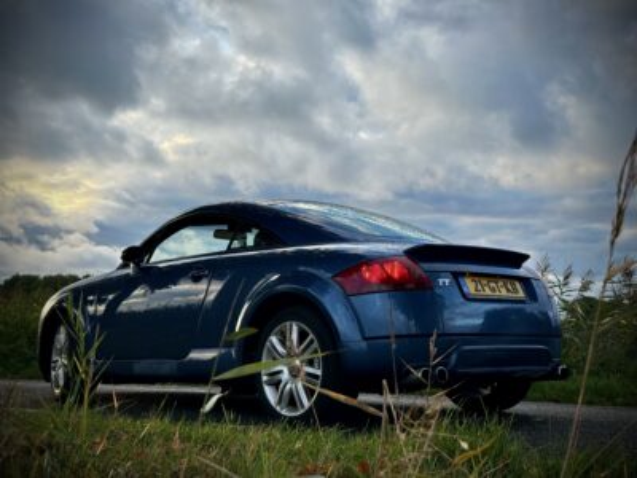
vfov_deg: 30.3
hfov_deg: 39.7
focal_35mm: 48
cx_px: 318
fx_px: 883
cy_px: 239
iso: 64
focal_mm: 6.86
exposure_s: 1/971
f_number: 1.78
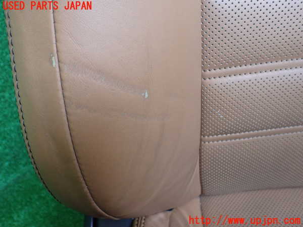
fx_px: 263
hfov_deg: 60.0
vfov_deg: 46.8
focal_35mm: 30
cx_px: 152
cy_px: 114
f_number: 2.3
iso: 800
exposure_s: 1/100
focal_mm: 5.4
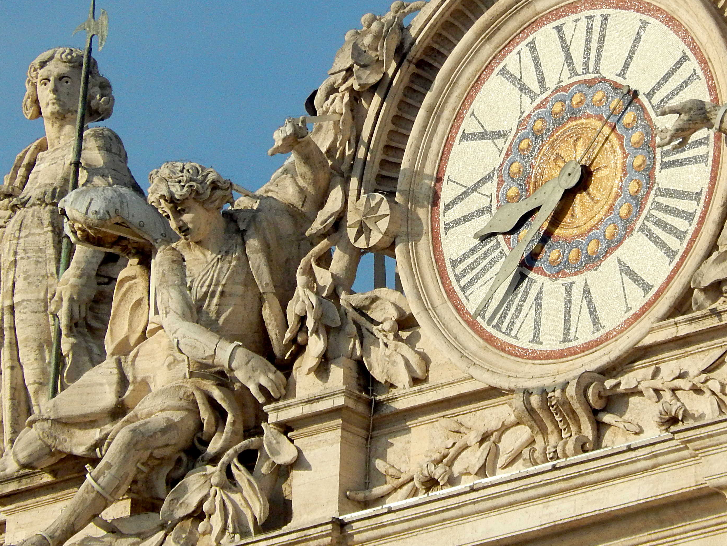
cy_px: 217
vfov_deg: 2.1
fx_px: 15039
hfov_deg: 2.8
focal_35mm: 716
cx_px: 528
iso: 200
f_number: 11.5
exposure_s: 1/400
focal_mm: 76.4
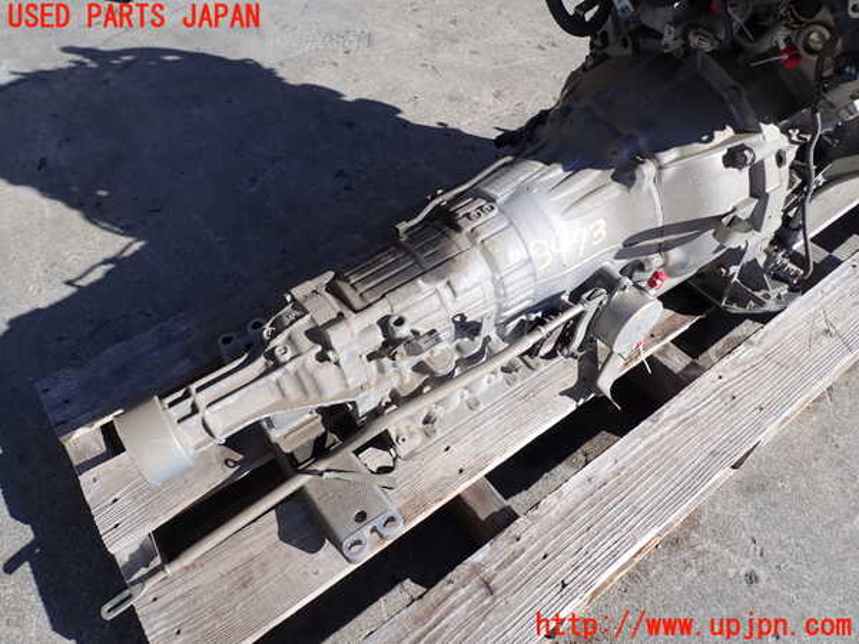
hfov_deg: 69.4
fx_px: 620
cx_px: 430
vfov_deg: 54.9
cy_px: 322
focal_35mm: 25
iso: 100
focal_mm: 4.5
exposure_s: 1/160
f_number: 8
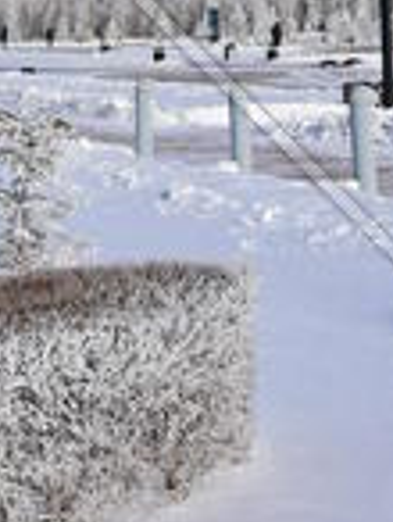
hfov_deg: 11.4
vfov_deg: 14.4
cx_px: -148
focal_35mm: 126
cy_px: -290
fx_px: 1902
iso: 100
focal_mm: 22
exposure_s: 1/320
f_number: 9
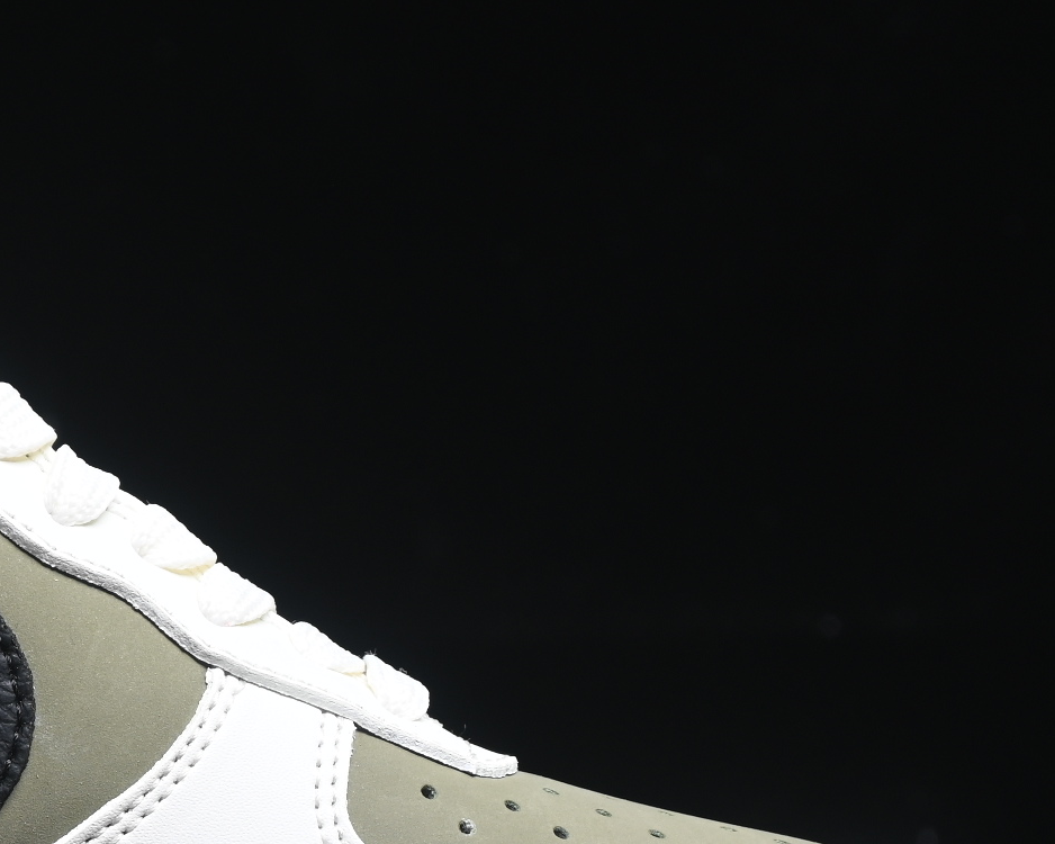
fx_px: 6524
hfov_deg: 9.2
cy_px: 610
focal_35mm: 209
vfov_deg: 7.4
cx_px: -56
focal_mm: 50
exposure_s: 1/60
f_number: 6.3
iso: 160
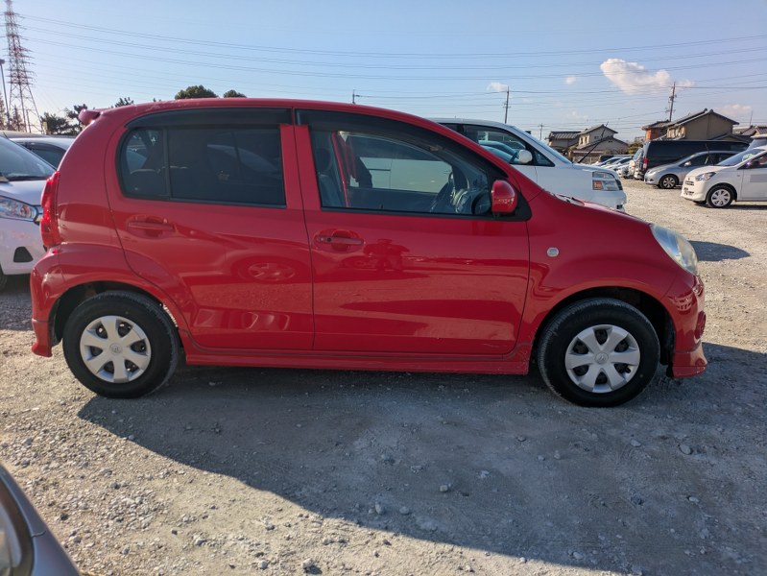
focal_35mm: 25
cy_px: 288
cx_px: 384
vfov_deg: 54.9
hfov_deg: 69.4
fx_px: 554
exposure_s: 1/3226
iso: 50
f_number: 1.89
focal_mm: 5.43
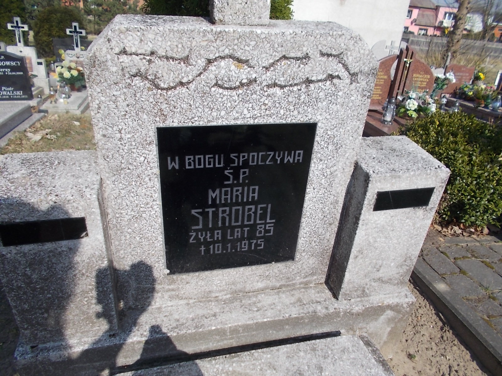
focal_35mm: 26
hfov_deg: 67.3
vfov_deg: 53.1
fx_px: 377
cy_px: 188
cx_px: 251
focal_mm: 4.6
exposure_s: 1/200
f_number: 8
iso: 80
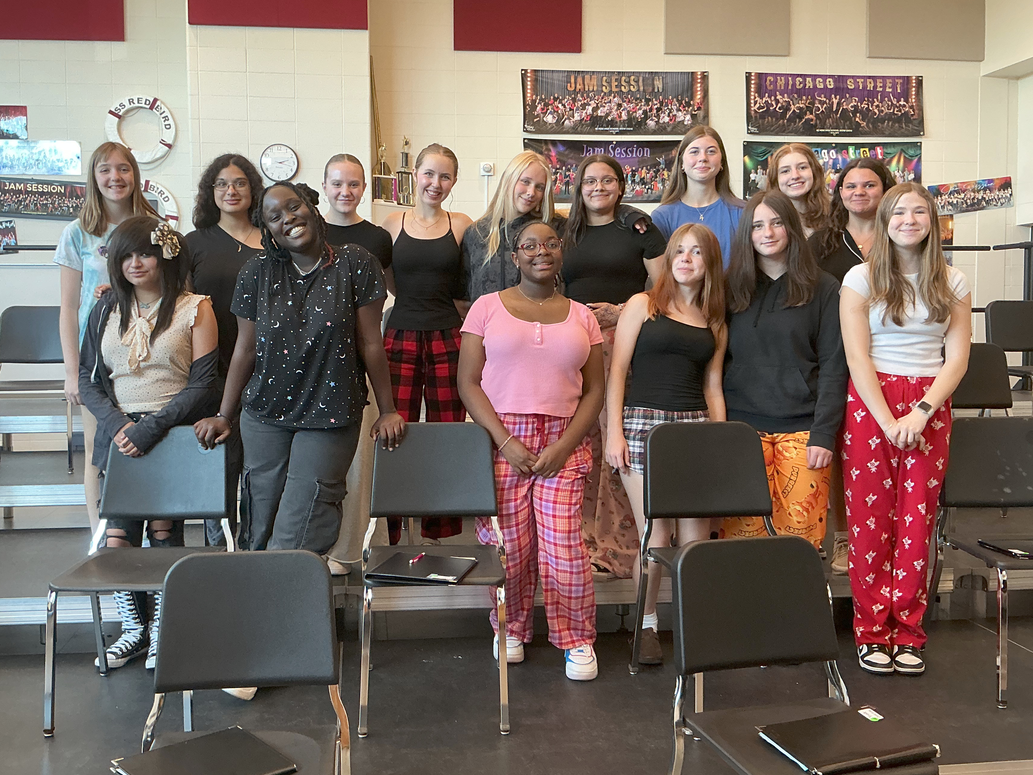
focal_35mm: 34
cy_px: 371
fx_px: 1015
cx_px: 458
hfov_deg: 53.8
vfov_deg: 41.8
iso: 80
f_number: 1.8
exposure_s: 1/60
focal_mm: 3
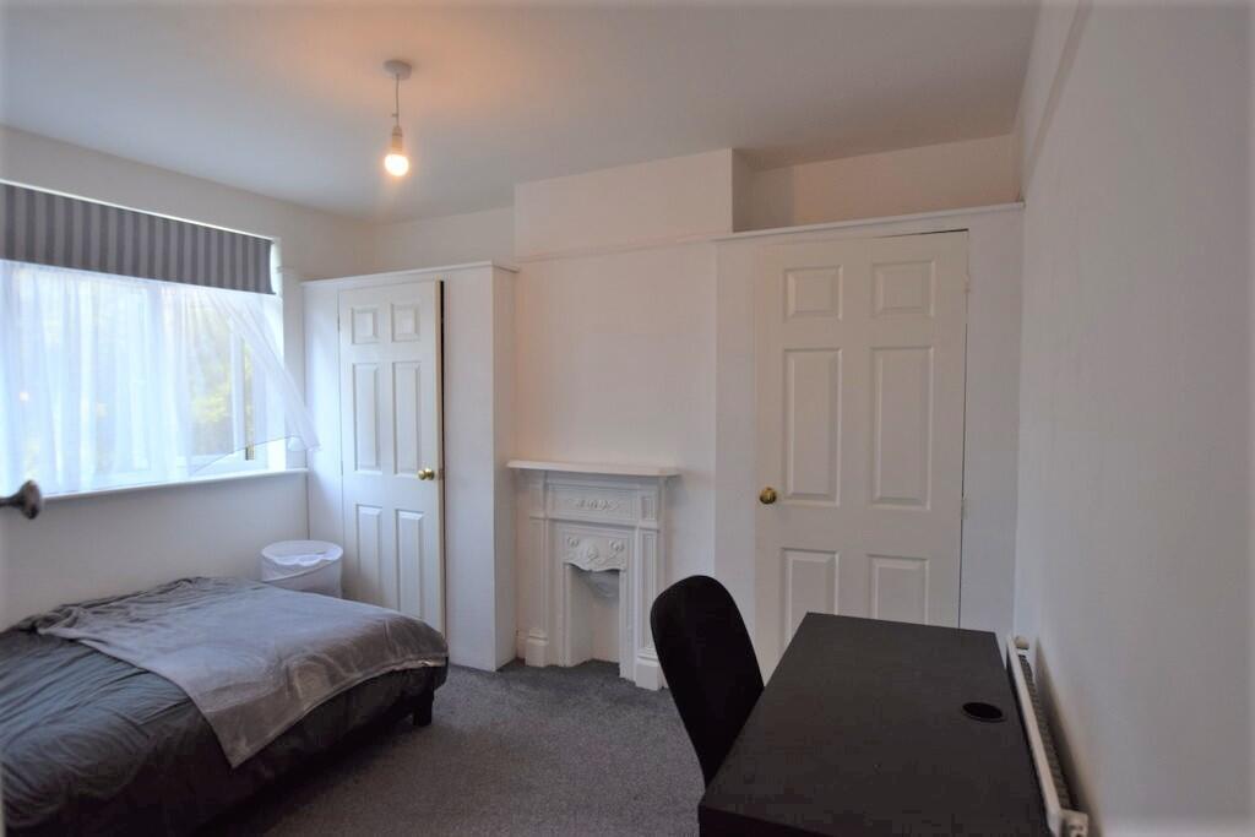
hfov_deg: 85.4
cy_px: 418
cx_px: 628
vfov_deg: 63.2
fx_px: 680
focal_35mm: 20
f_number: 5.6
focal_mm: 13
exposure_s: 1/125
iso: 360
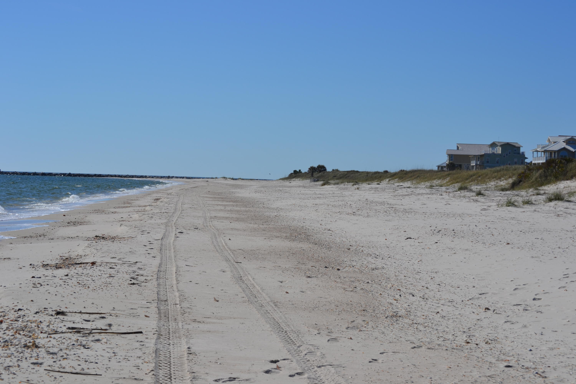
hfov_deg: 24.6
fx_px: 1320
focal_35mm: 82
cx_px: 288
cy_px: 192
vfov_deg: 16.6
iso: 100
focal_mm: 55
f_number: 10
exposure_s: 1/400
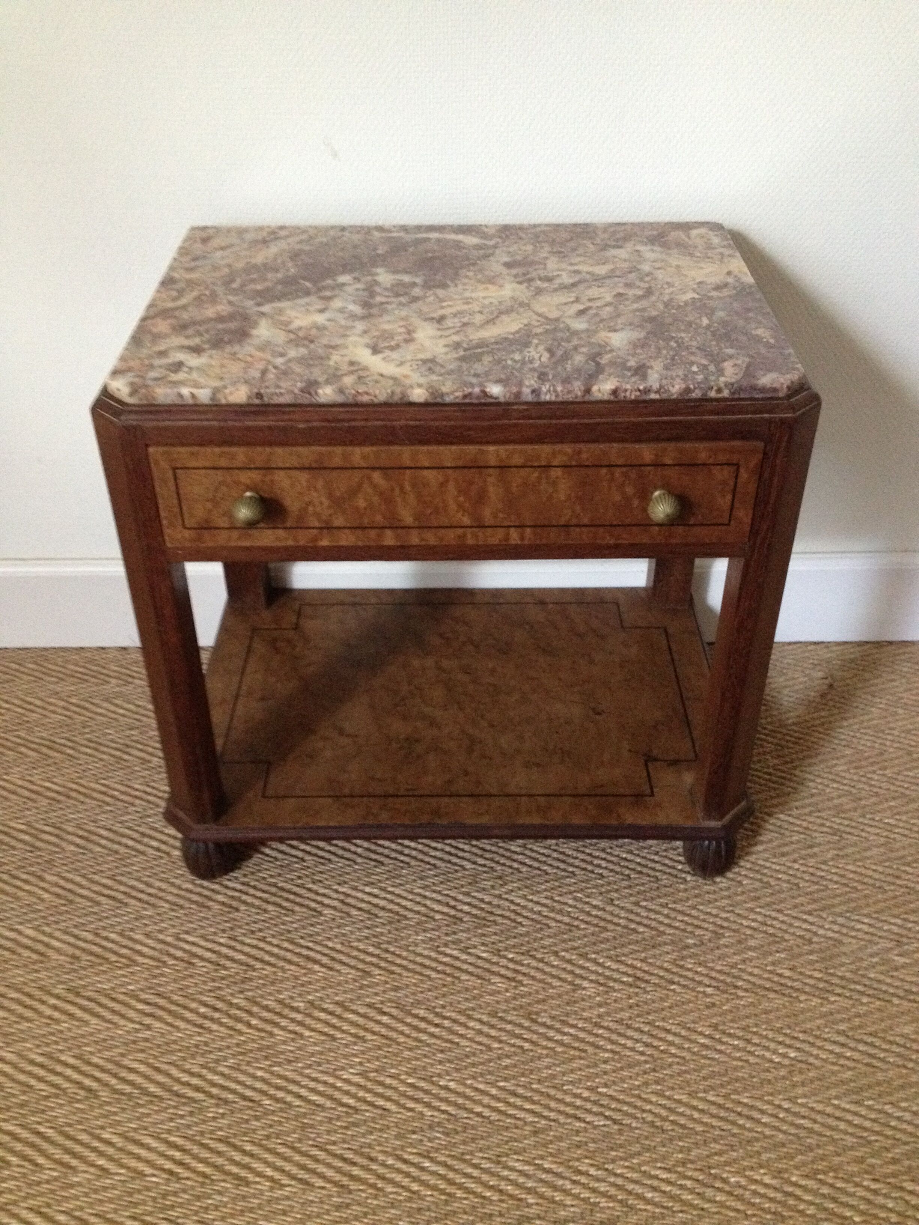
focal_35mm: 35
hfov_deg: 40.7
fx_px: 1239
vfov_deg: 52.6
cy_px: 612
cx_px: 460
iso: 400
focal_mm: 4.28
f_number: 2.4
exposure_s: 1/15
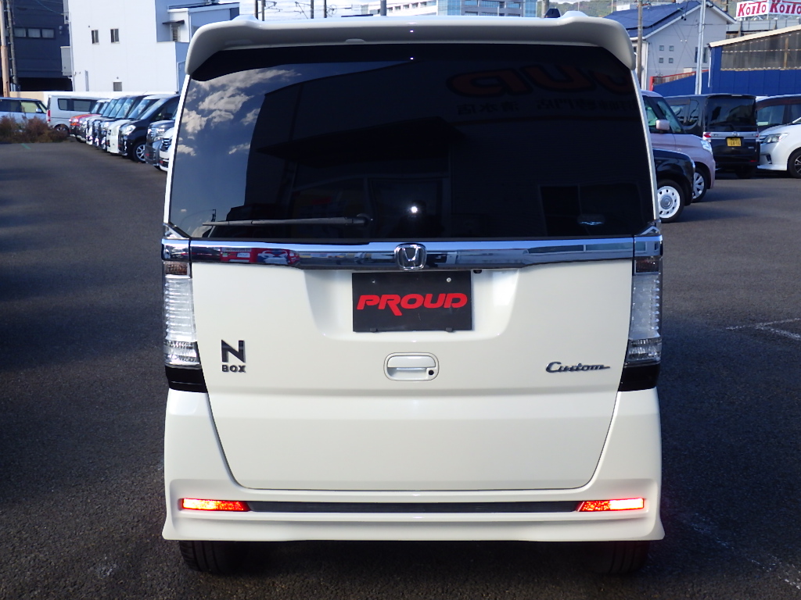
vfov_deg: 34.3
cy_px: 300
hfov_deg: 44.8
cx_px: 400
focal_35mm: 42
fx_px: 972
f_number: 5
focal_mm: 7.5
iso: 125
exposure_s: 1/250
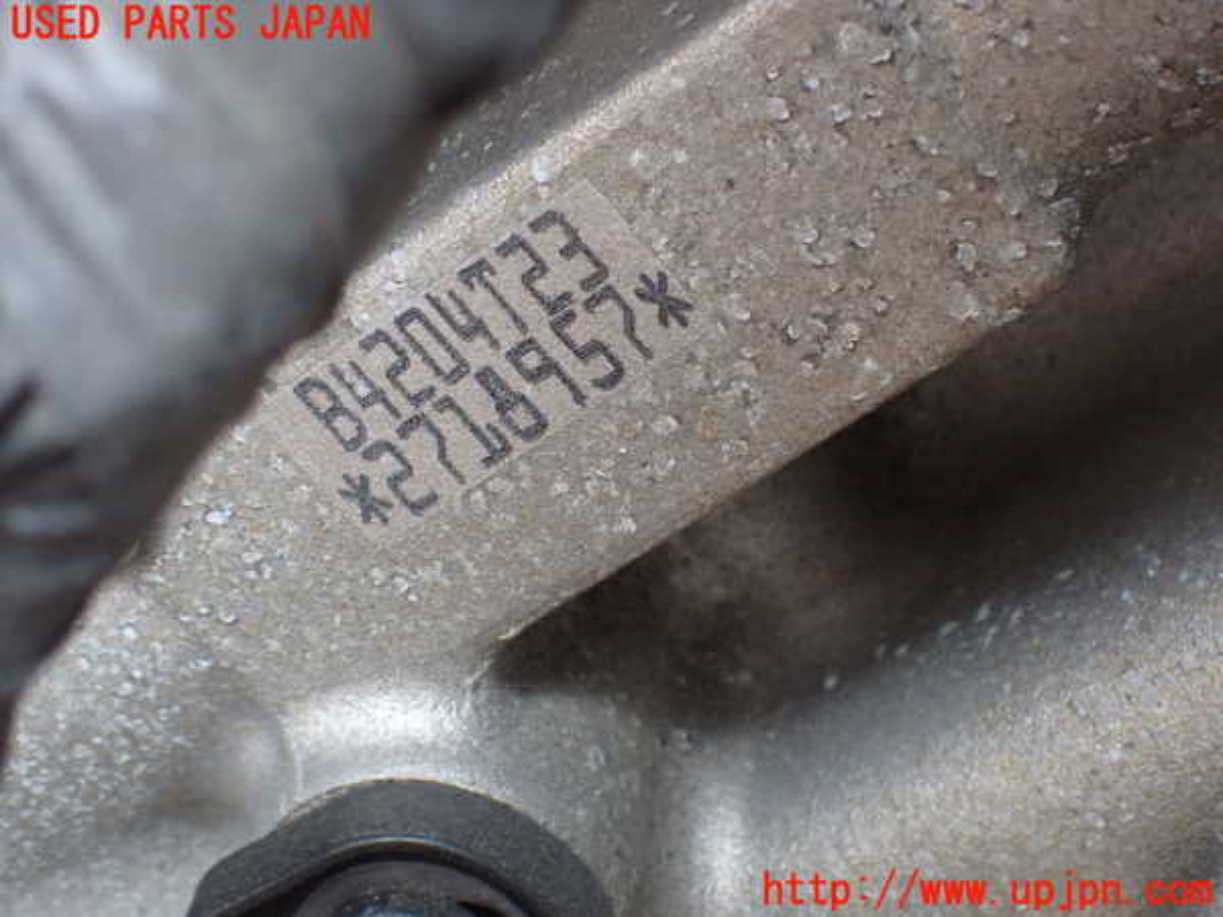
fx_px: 3533
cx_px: 612
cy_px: 458
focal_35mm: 100
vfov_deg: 14.8
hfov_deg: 19.6
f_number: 4.9
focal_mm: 18
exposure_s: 1/250
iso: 800
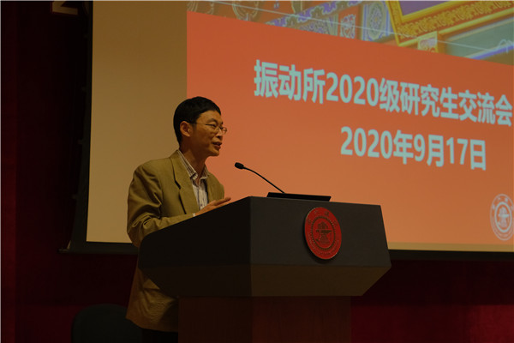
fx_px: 1185
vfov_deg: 16.5
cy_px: 172
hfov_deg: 24.5
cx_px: 257
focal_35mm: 83
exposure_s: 1/160
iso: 2000
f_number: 5
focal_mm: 55
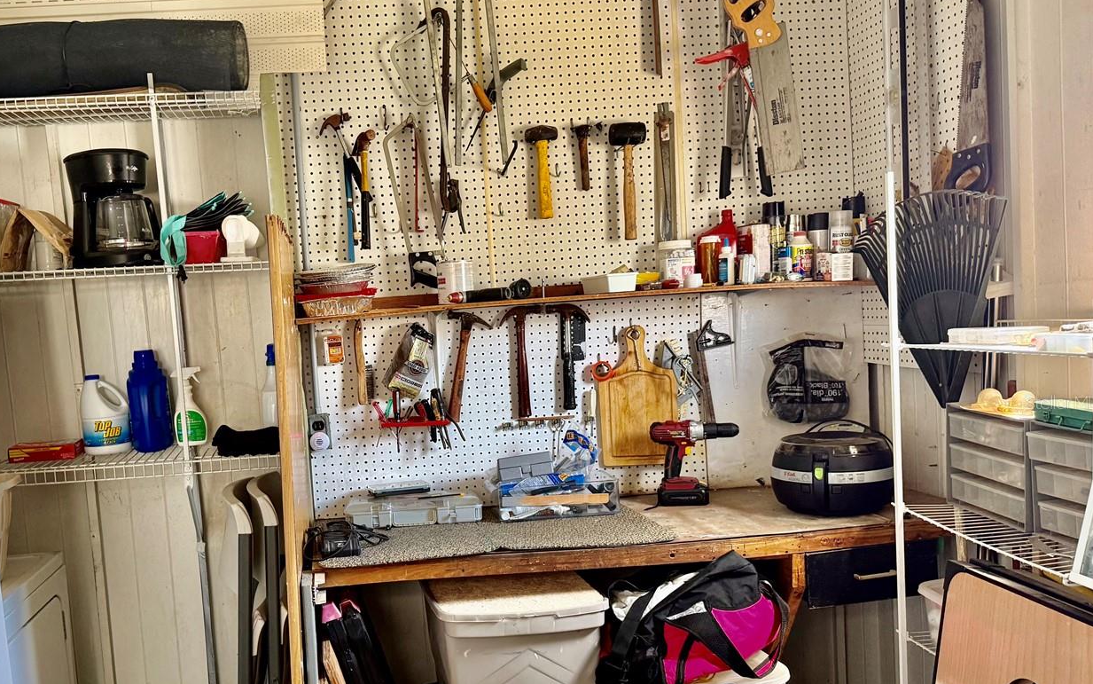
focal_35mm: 33
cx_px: 400
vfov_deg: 38.2
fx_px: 983
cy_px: 402
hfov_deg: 57.3
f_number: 1.78
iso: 250
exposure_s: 1/60
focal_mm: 6.76
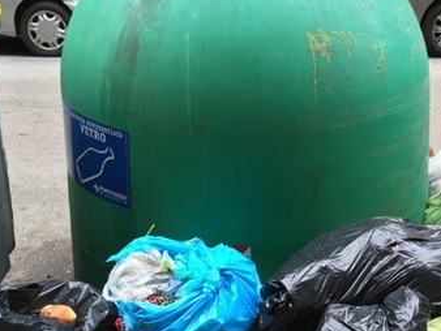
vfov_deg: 24.2
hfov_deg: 31.7
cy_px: 248
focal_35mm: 60
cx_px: 322
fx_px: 765
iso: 32
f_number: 2.2
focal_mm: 4.15
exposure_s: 1/50
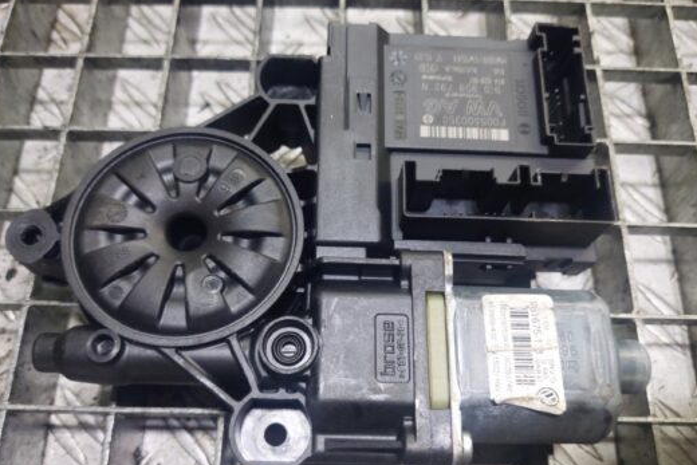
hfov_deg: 61.9
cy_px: 267
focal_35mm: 30
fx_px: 581
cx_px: 351
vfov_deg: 43.5
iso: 160
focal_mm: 5.23
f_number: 1.8
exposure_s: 1/50
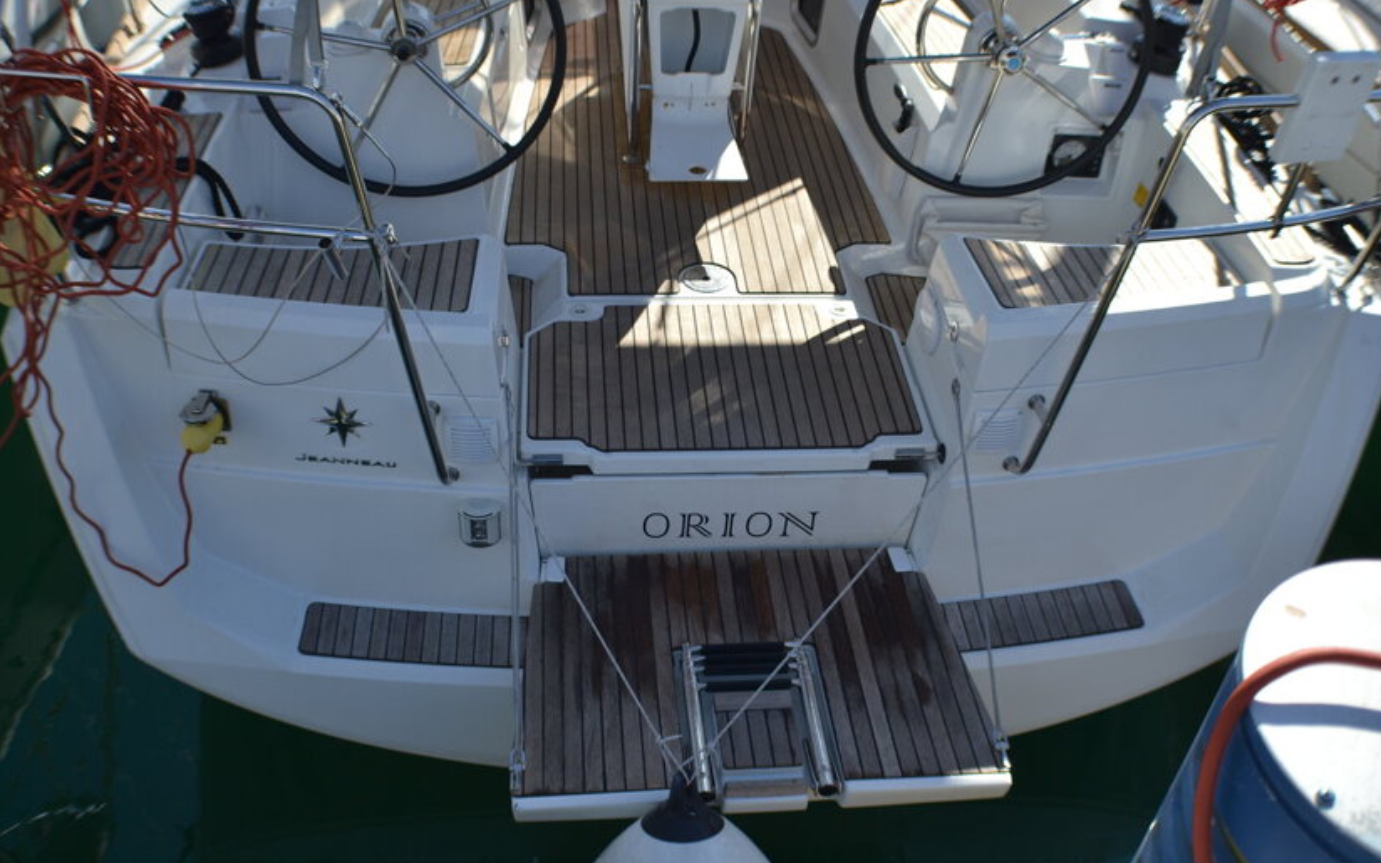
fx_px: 1618
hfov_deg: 46.2
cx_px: 692
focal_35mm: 43
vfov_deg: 29.9
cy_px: 434
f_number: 4.5
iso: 100
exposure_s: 1/400
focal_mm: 28
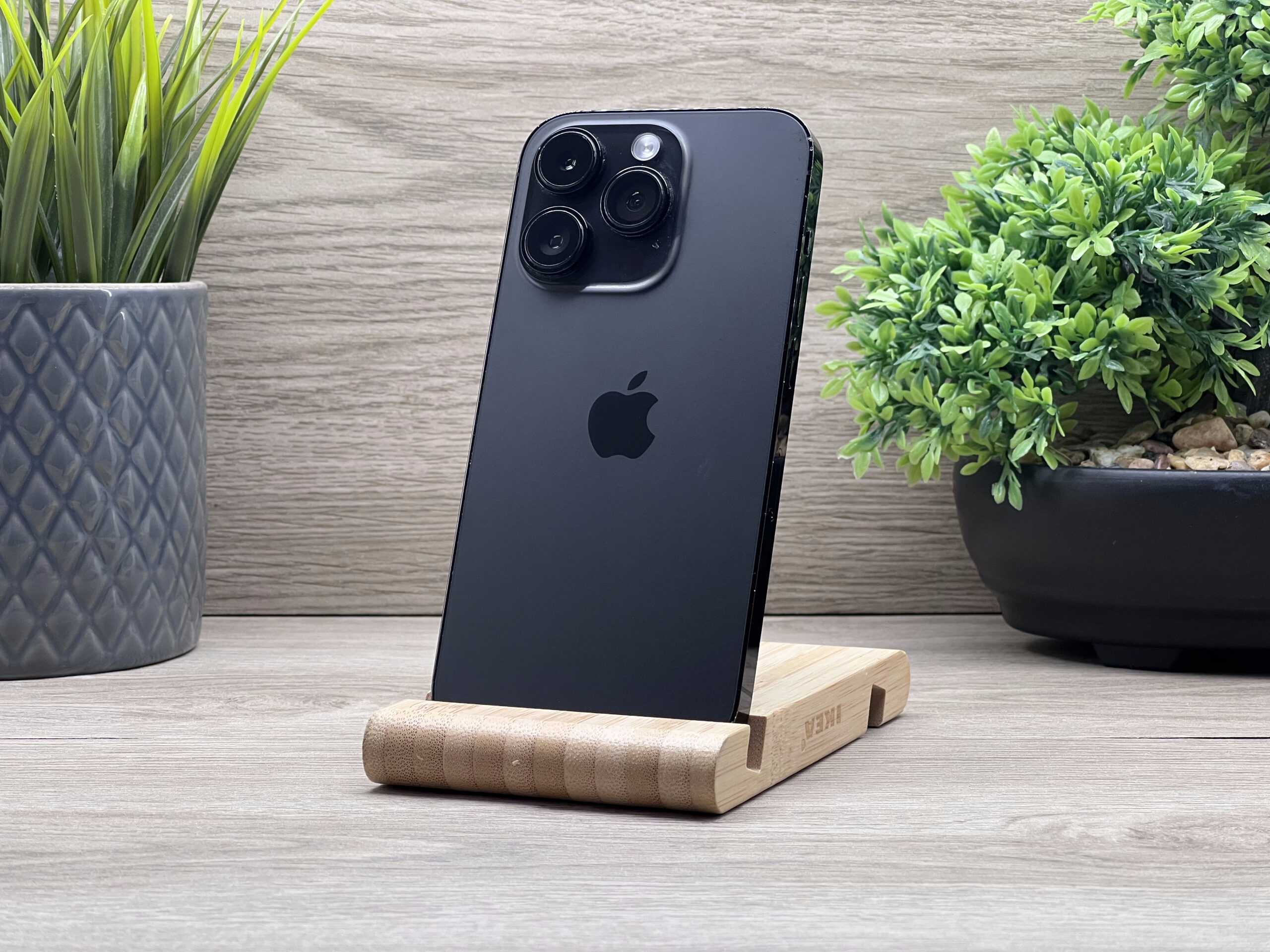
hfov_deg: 25.3
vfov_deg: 19.1
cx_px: 635
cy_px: 476
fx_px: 2825
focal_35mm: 77
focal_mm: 9
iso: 100
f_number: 2.8
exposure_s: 1/100
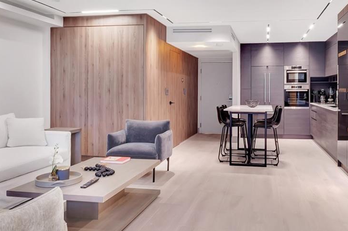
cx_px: 198
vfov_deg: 39.7
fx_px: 319
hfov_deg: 57.0
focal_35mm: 33
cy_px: 90
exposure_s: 1/8
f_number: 8
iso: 800
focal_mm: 10
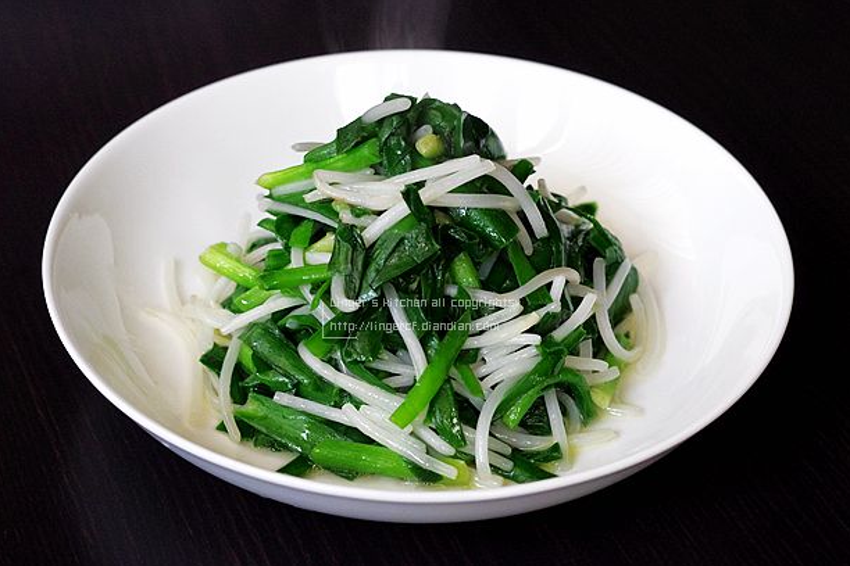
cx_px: 422
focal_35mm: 76
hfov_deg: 26.7
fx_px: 1794
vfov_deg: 17.9
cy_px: 284
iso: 1600
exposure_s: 1/200
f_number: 5.6
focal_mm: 50
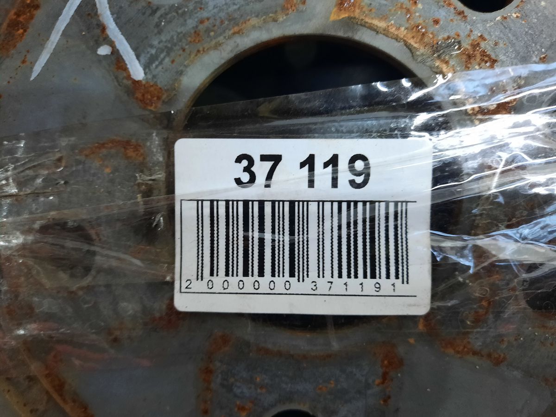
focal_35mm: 25
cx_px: 278
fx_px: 402
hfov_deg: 69.4
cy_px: 208
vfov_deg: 54.9
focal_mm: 4.6
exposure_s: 1/50
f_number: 2
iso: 320
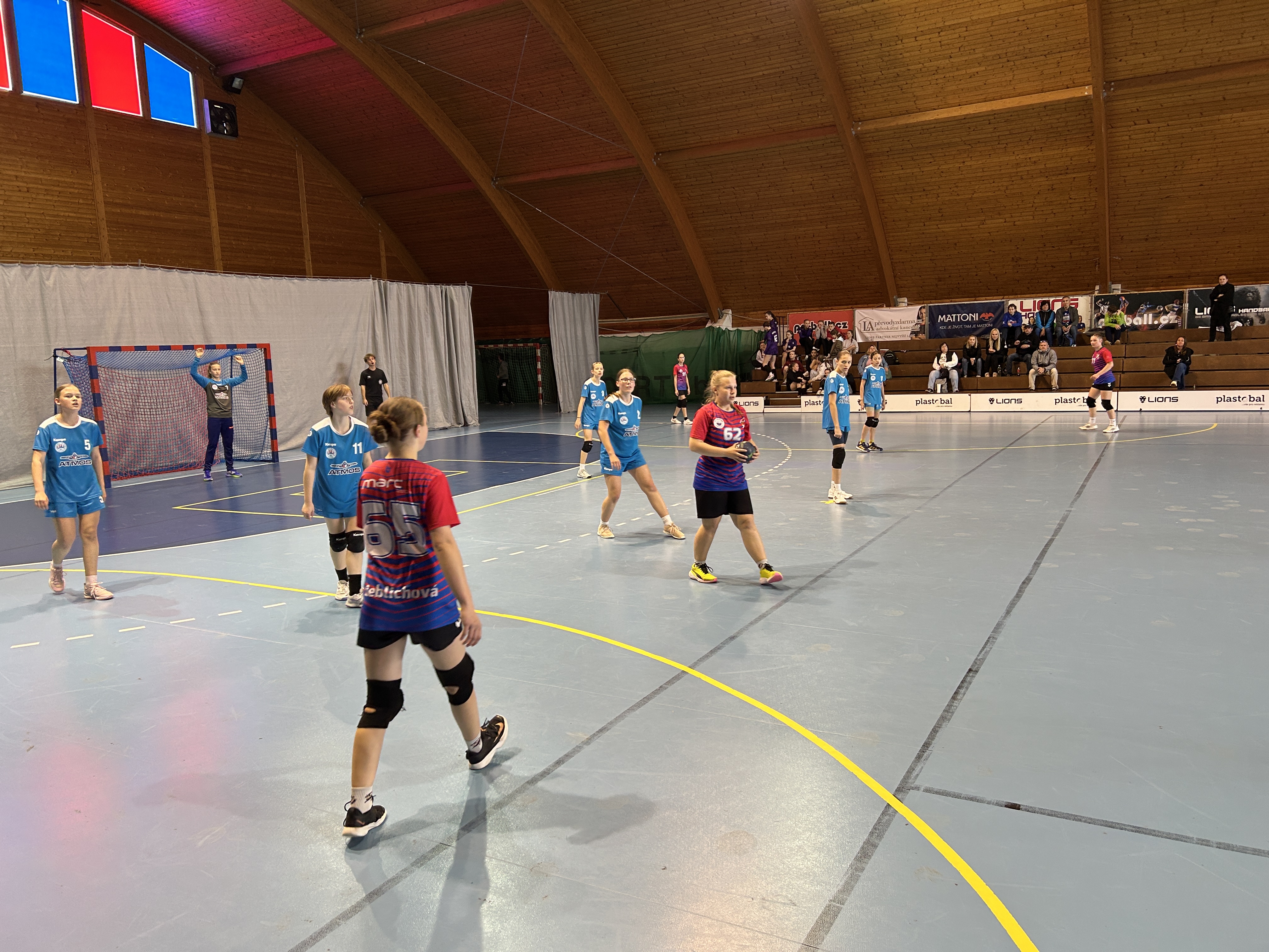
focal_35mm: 26
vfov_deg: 53.1
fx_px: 953
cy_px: 476
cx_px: 634
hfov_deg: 67.3
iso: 100
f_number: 1.5
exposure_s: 1/50
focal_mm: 5.7
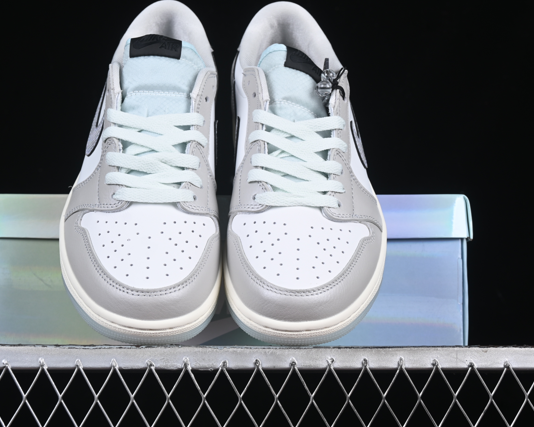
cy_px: 213
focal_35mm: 85
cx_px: 225
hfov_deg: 22.5
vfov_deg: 18.1
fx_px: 1343
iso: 160
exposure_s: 1/80
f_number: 8
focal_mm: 50
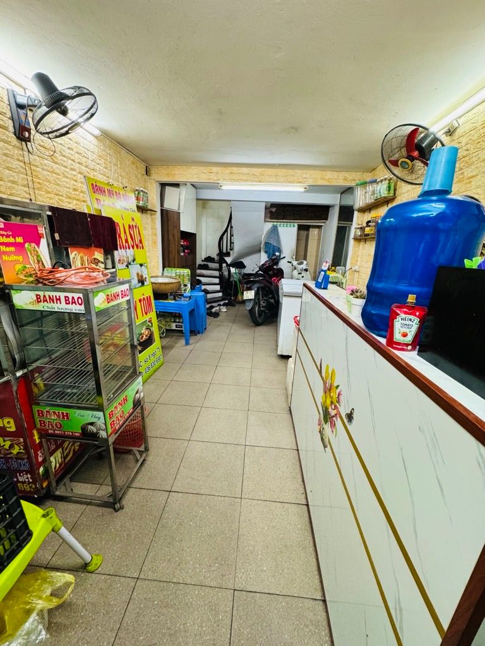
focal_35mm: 14
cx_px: 242
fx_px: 262
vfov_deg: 102.1
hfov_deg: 85.7
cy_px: 323
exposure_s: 1/50
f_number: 2.2
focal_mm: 2.22
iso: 400
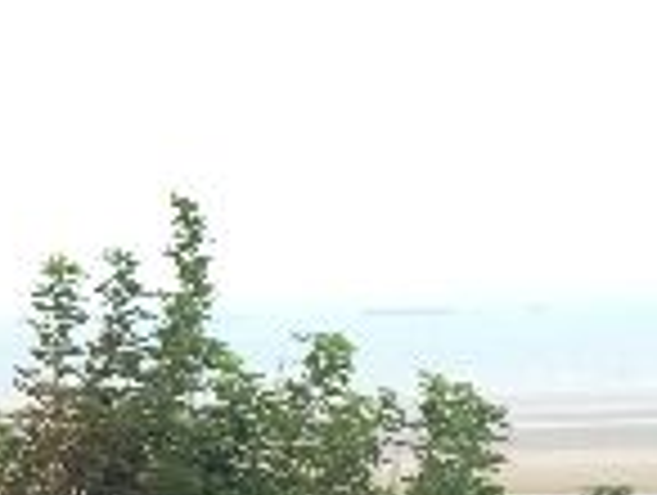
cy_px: 428
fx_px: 2262
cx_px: -436
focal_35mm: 119
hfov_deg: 14.9
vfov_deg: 12.4
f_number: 2.2
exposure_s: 1/33
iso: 64
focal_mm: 4.15
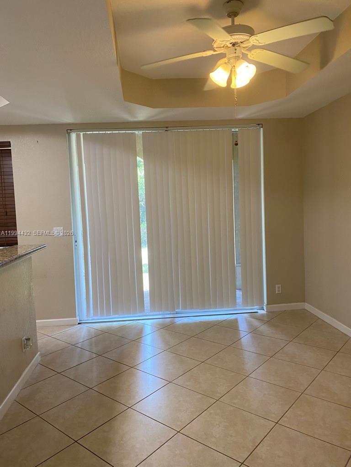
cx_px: 176
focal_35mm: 26
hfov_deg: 53.1
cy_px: 234
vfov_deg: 67.3
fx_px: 352
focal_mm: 4.25
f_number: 1.8
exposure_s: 1/60
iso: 80
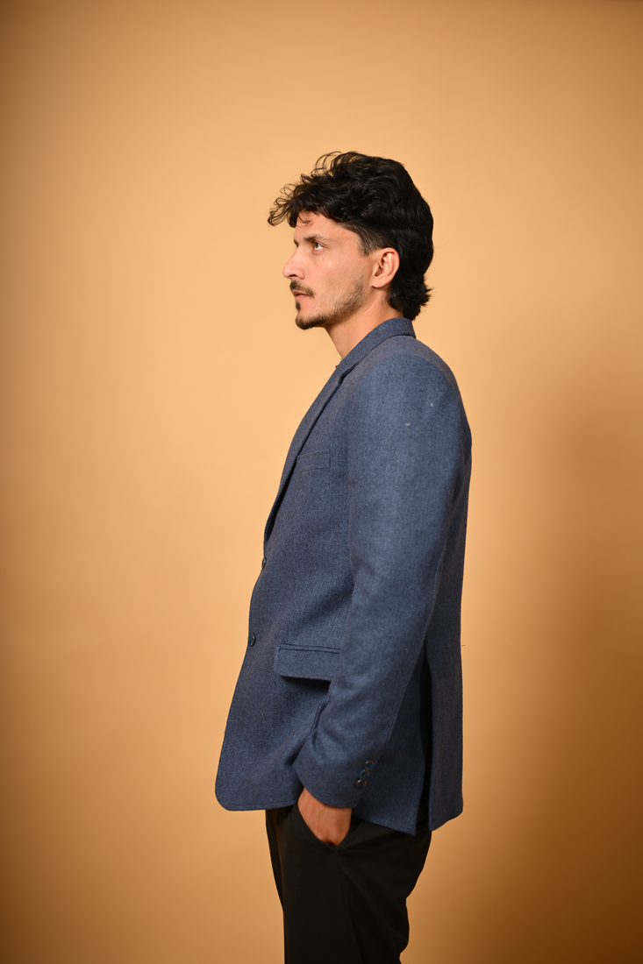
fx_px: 1340
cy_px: 482
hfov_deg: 27.0
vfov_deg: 39.6
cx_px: 322
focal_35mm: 50
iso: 160
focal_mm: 50
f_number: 2.2
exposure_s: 1/1000
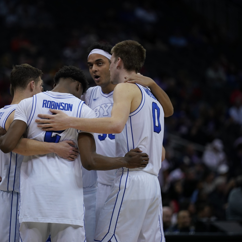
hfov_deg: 7.2
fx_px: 1930
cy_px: 121
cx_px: 86
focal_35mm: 244
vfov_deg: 7.2
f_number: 2.8
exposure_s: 1/1000
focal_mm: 191
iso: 1000
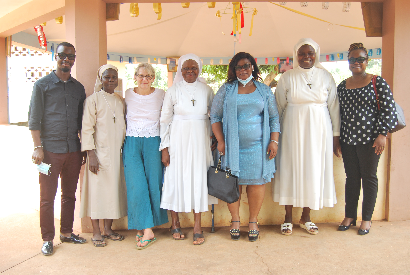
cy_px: 138
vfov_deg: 37.0
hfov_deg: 53.1
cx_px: 205
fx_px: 410
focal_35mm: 36
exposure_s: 1/60
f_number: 4.5
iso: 200
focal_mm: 24
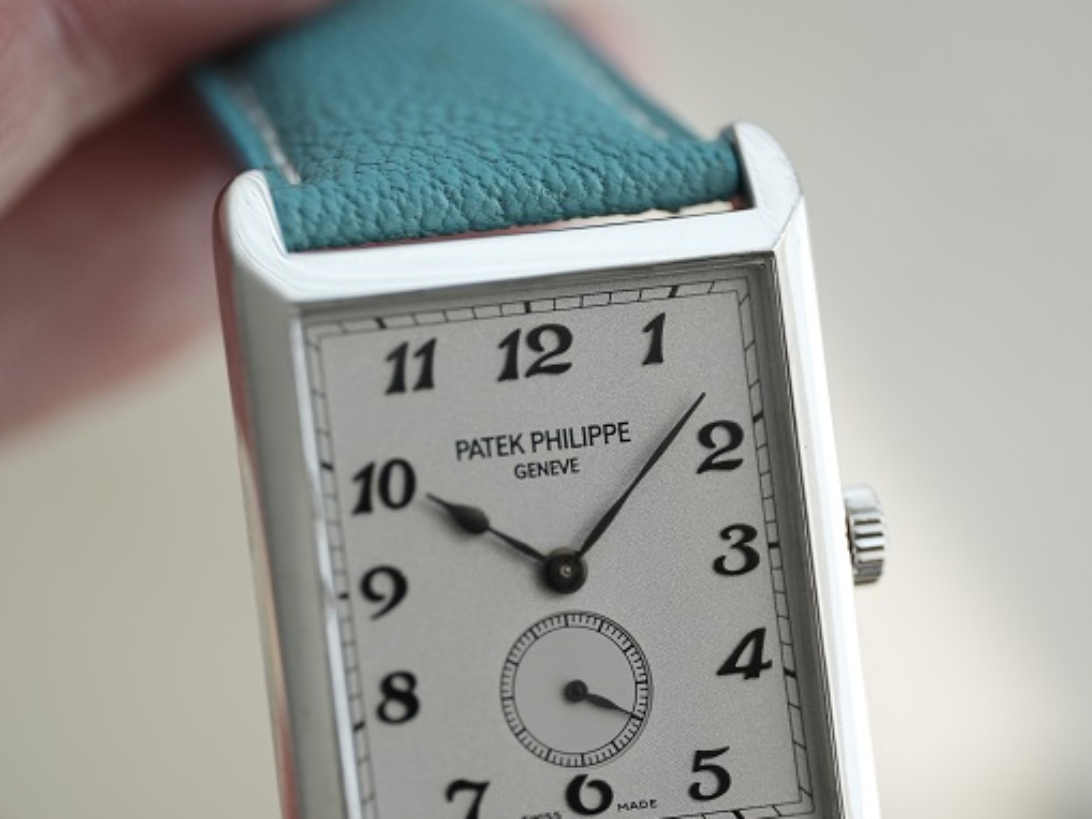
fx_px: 4828
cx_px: 543
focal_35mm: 153
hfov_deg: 12.9
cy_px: 580
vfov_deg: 9.7
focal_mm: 105
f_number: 2.8
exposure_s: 1/250
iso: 500
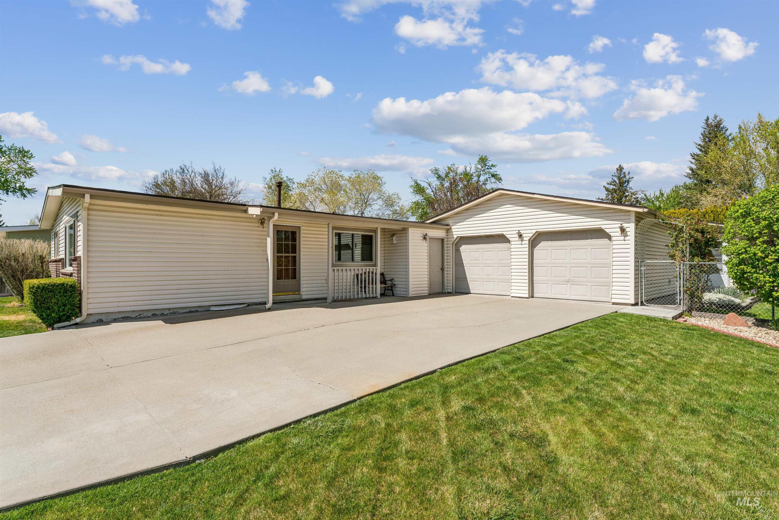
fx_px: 389
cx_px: 390
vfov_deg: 67.4
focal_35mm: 18
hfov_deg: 90.0
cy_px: 260
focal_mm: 18
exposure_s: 1/400
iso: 400
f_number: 13
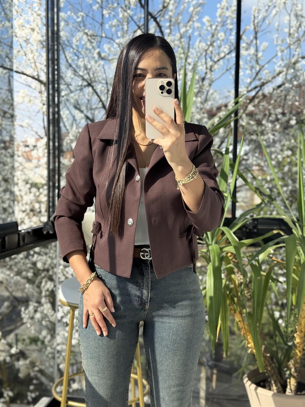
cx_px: 152
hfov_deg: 30.3
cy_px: 204
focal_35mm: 48
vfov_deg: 39.7
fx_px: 564
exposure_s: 1/1575
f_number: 1.78
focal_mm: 6.76
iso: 80
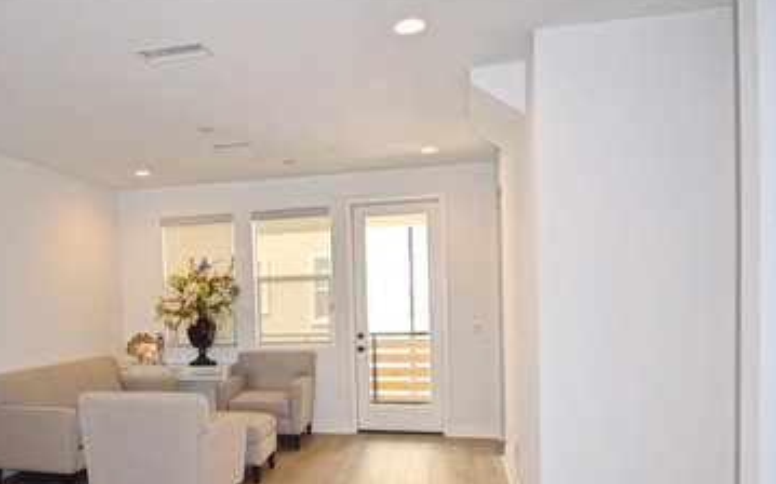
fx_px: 649
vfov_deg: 40.3
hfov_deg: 60.5
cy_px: 331
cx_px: 266
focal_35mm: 31
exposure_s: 1/125
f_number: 5.6
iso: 500
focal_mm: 15
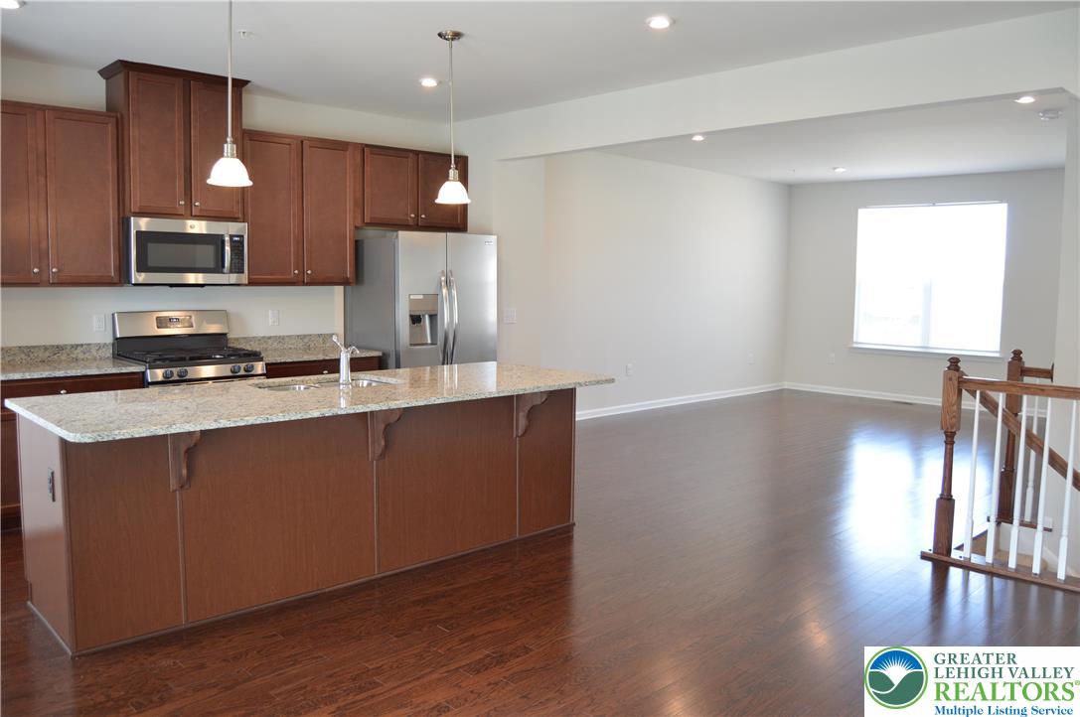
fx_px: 809
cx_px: 540
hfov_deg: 67.4
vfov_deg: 47.8
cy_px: 358
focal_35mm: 27
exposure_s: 1/60
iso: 400
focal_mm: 18
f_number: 4
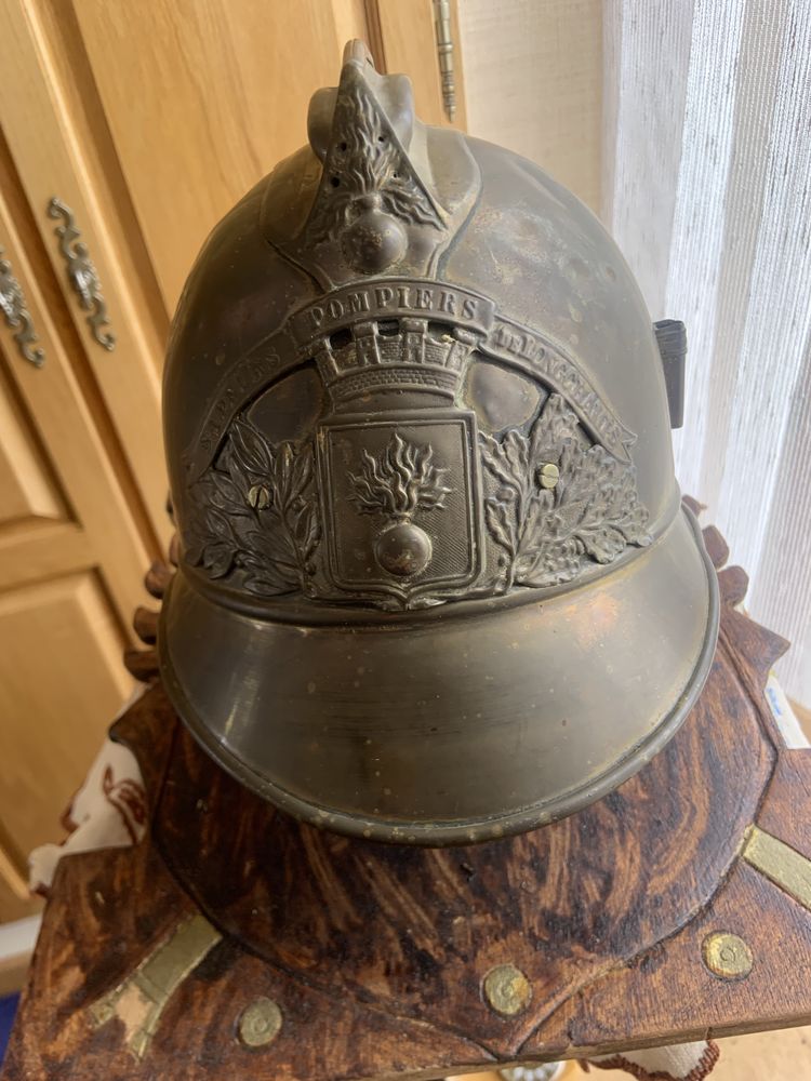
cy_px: 540
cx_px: 406
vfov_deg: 67.3
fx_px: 812
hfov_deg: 53.1
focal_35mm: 26
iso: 64
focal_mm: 4.25
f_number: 1.8
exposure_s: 1/121
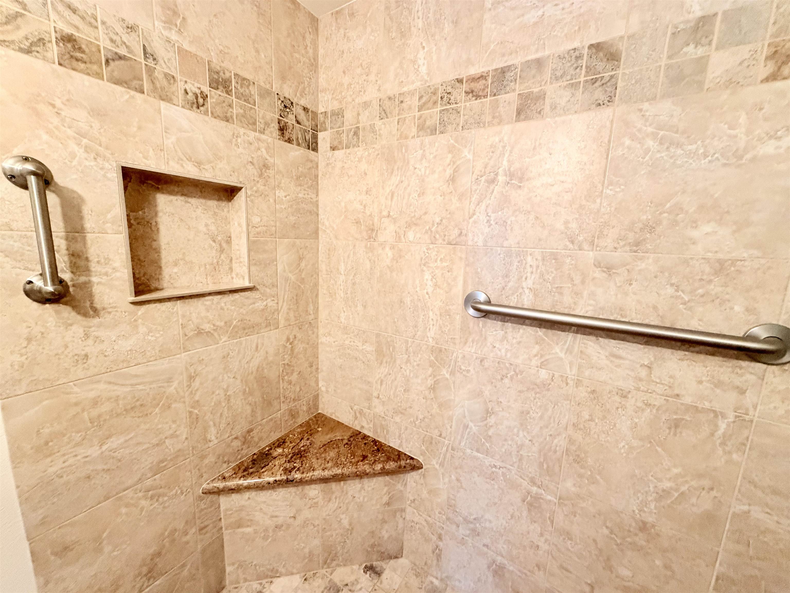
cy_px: 296
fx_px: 320
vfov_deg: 85.7
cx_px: 395
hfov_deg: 102.1
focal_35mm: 14
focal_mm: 2.22
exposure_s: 1/60
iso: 500
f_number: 2.2
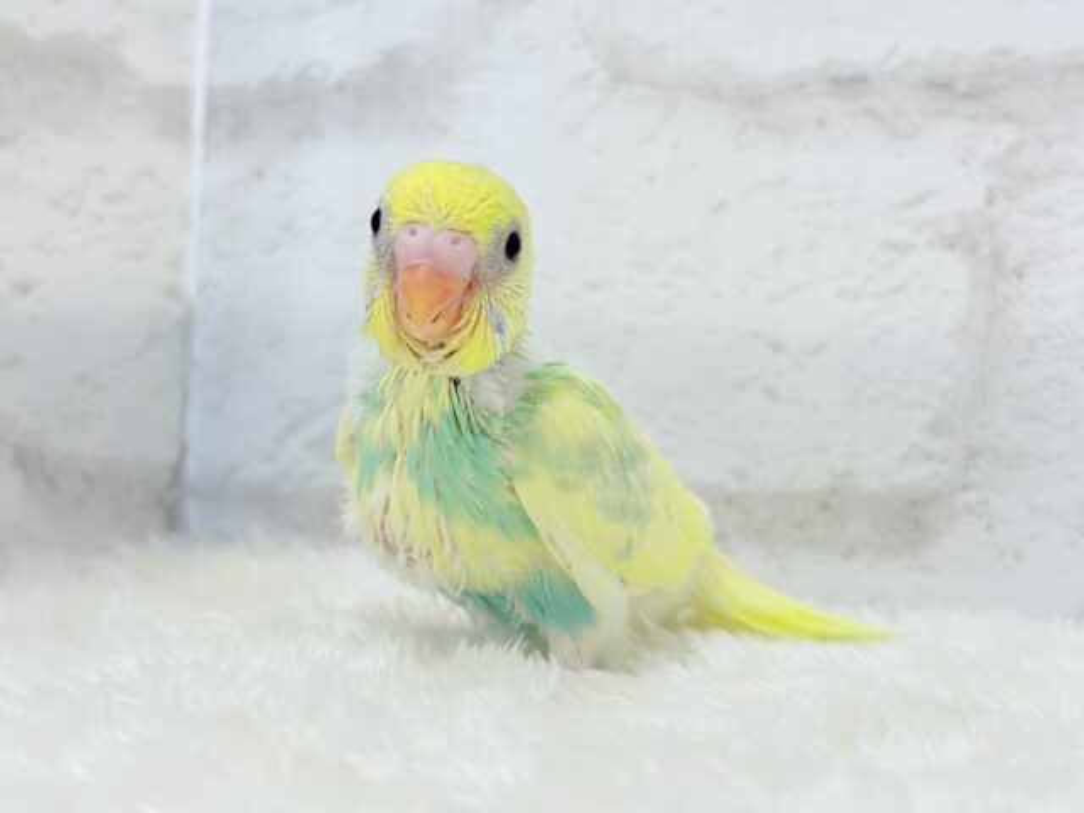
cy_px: 406
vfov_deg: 28.0
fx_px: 1628
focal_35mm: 52
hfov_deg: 36.8
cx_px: 542
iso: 64
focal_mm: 5.96
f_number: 1.6
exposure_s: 1/100
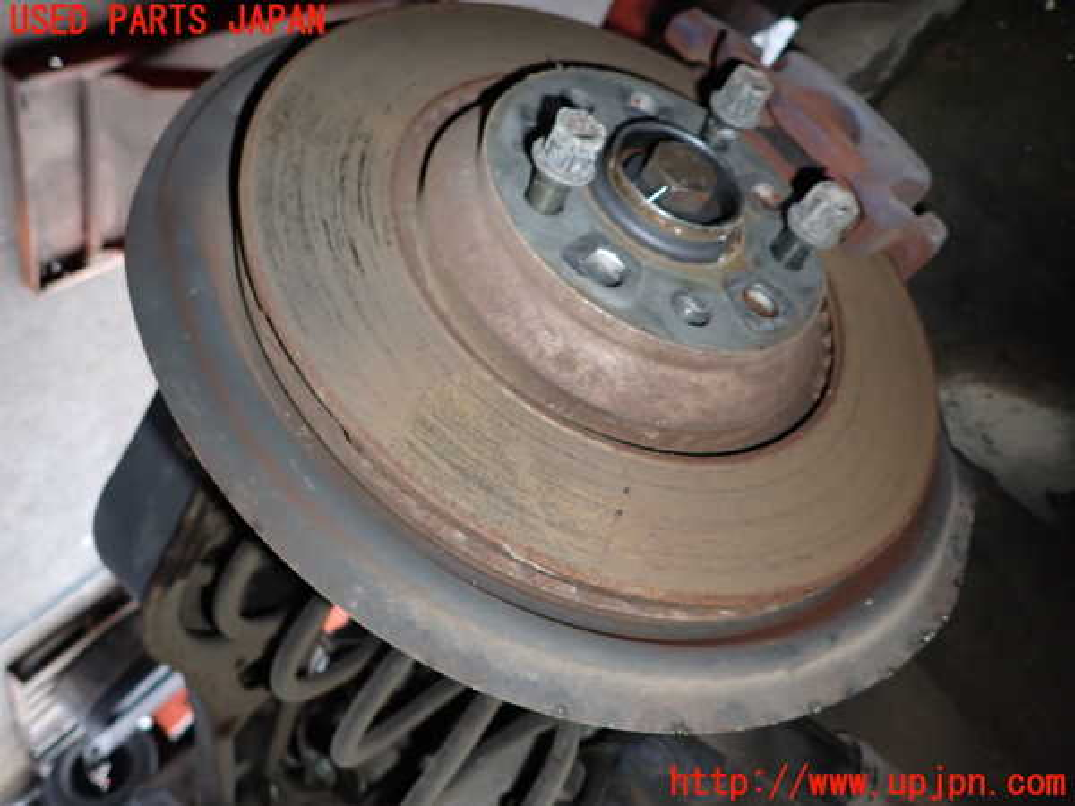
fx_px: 776
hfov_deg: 69.4
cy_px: 403
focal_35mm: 25
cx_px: 538
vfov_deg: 54.9
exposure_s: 1/30
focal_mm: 4.5
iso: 250
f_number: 5.6
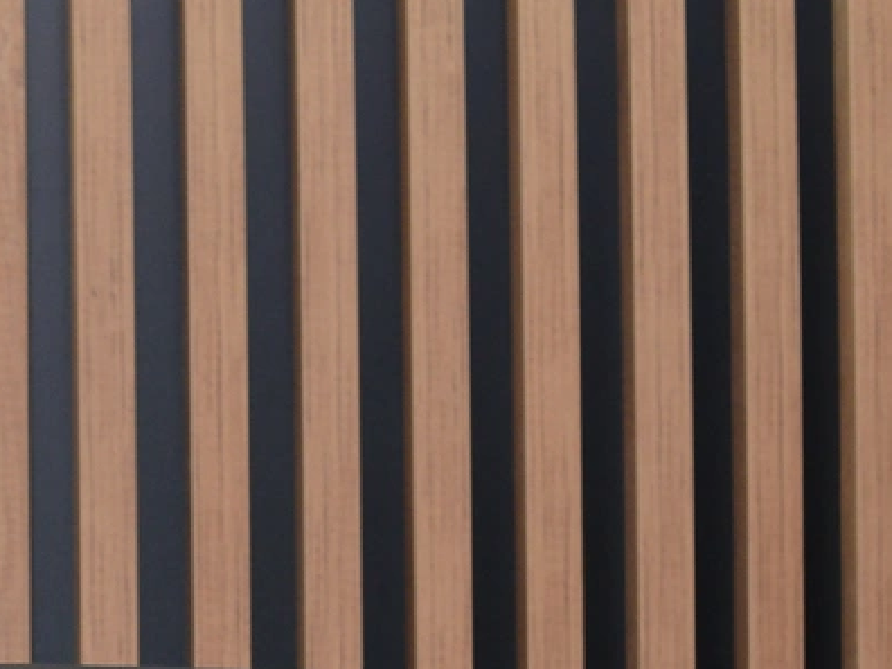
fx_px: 4071
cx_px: -423
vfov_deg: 9.2
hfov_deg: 12.0
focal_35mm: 158
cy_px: 935
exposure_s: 1/250
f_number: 6.3
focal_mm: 50
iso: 1000
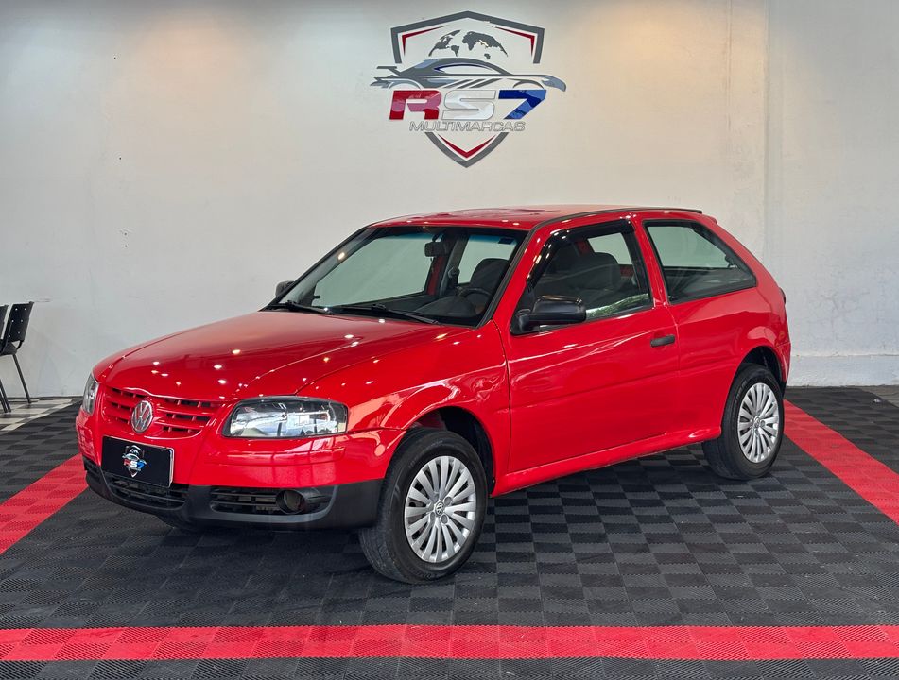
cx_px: 450
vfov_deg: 28.2
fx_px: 1355
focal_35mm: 52
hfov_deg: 36.7
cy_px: 340
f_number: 1.6
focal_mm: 5.96
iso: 25
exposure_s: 1/120
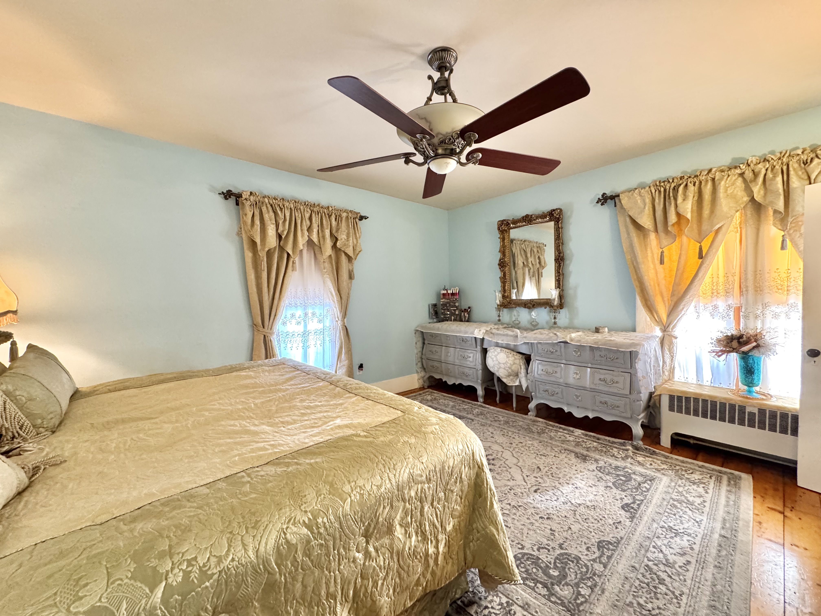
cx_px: 410
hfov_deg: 102.1
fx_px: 332
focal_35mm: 14
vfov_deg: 85.7
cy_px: 308
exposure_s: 1/60
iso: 400
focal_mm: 2.22
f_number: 2.2
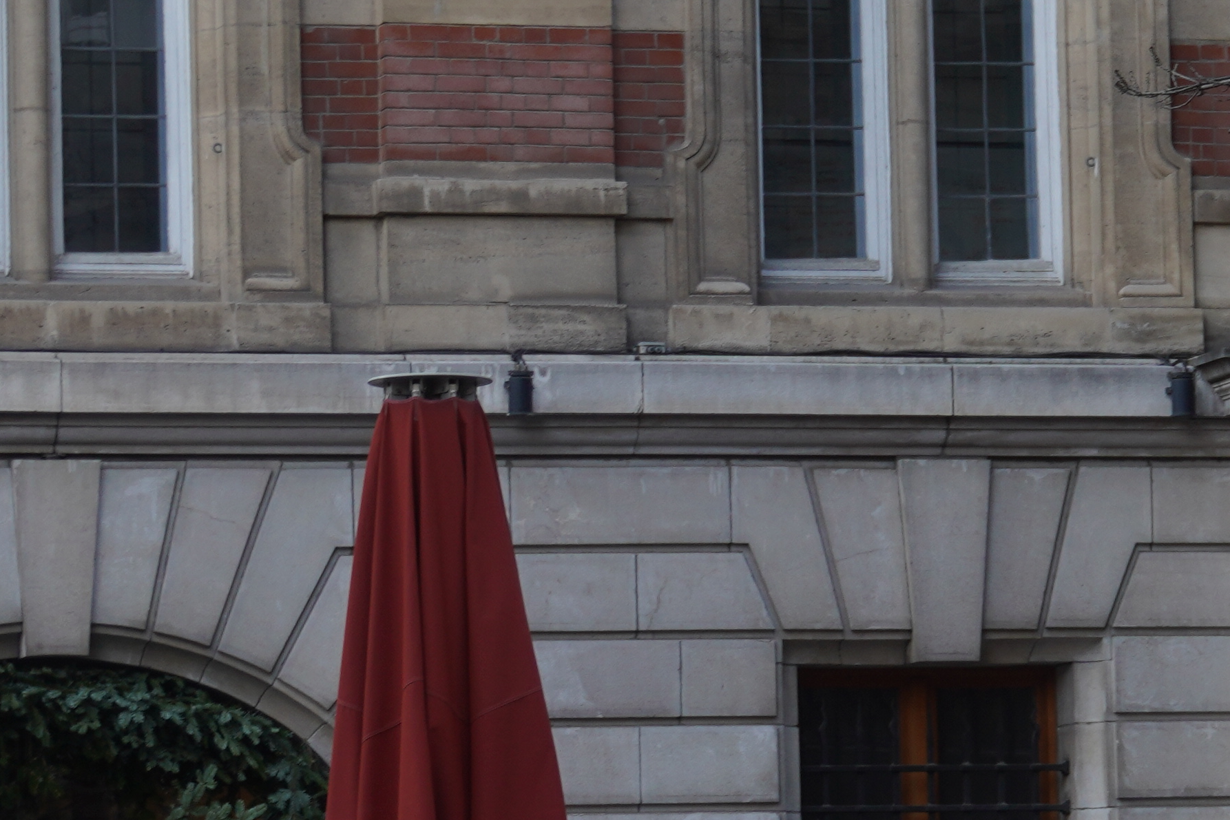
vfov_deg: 5.2
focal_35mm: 262
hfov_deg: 7.8
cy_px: 409
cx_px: 1095
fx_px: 8952
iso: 125
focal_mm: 50
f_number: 5
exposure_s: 1/80
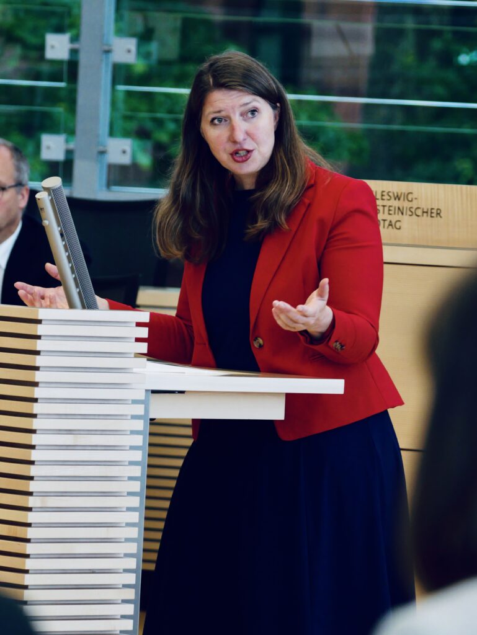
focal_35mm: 276
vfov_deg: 7.2
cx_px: 238
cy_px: 318
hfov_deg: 5.4
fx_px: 5067
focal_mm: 138
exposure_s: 1/320
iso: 2000
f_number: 5.6
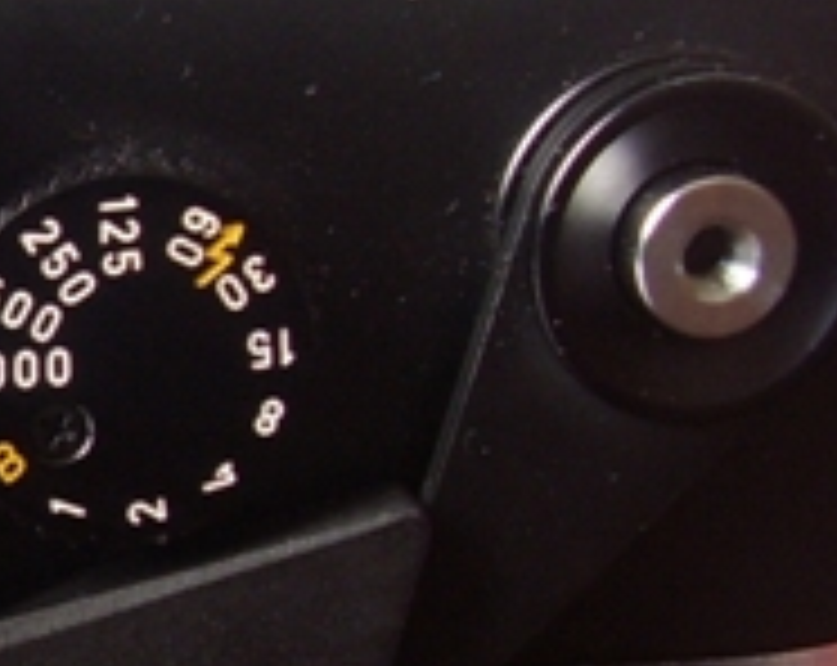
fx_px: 2497
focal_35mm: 101
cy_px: 392
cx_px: -378
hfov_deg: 17.3
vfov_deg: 15.2
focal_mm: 5.8
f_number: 2.9
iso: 100
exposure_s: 1
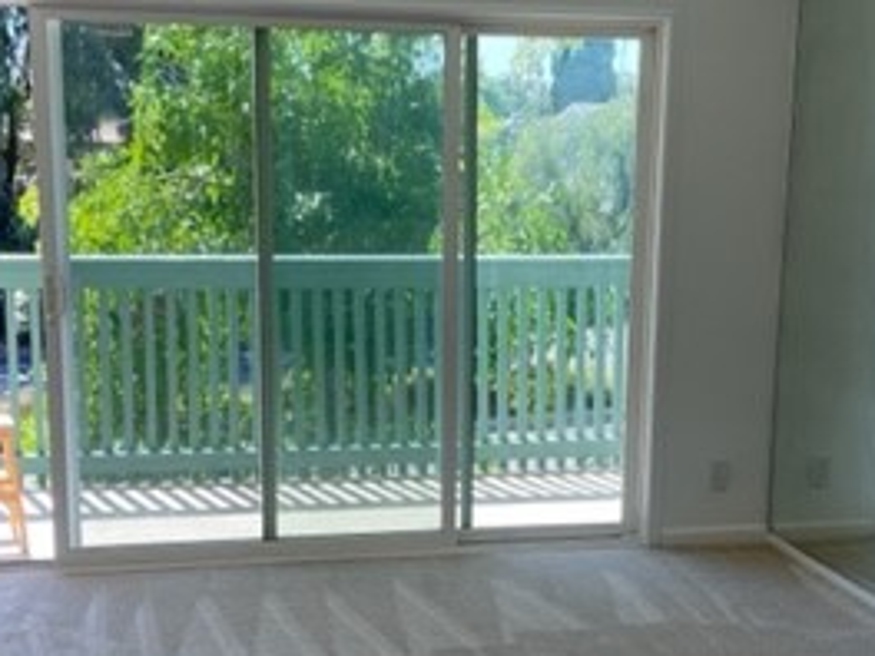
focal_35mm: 63
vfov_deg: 23.1
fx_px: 1592
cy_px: 474
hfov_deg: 30.7
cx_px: 461
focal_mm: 4.2
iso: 32
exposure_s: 1/327
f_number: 1.6
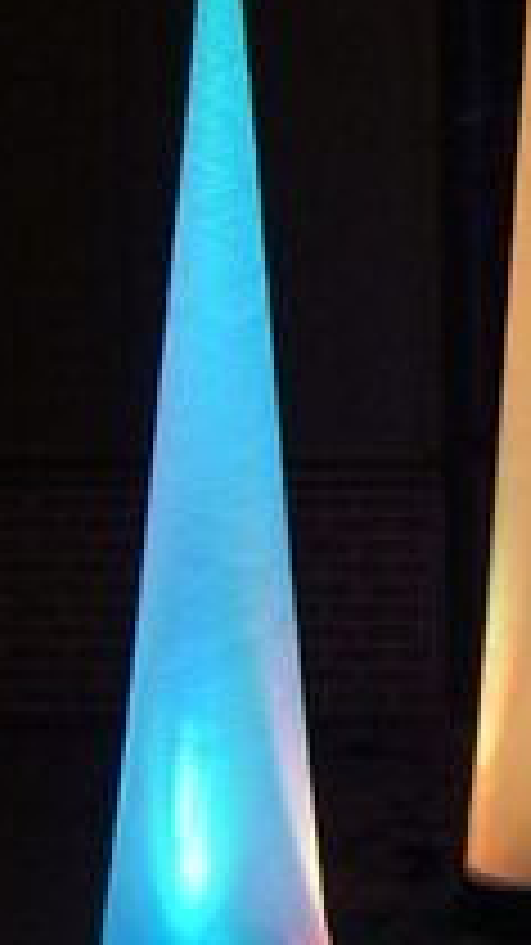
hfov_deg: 9.5
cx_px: 1148
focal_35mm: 117
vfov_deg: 18.3
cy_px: 441
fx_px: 2931
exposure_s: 1/50
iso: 1250
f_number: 4.5
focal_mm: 26
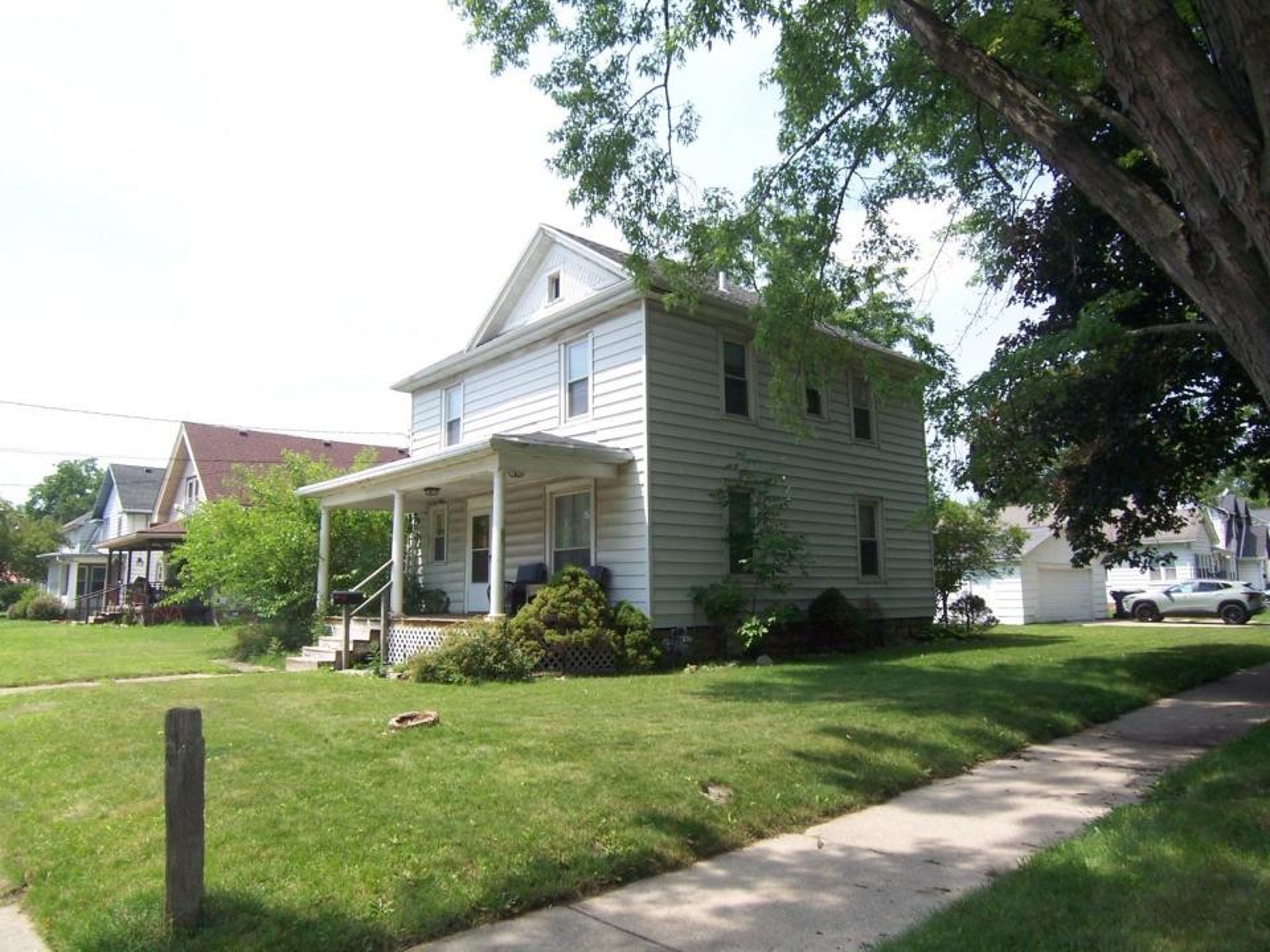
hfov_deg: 73.9
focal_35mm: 23
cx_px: 635
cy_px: 476
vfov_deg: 58.9
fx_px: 844
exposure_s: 1/160
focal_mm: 3.8
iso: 64
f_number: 5.6
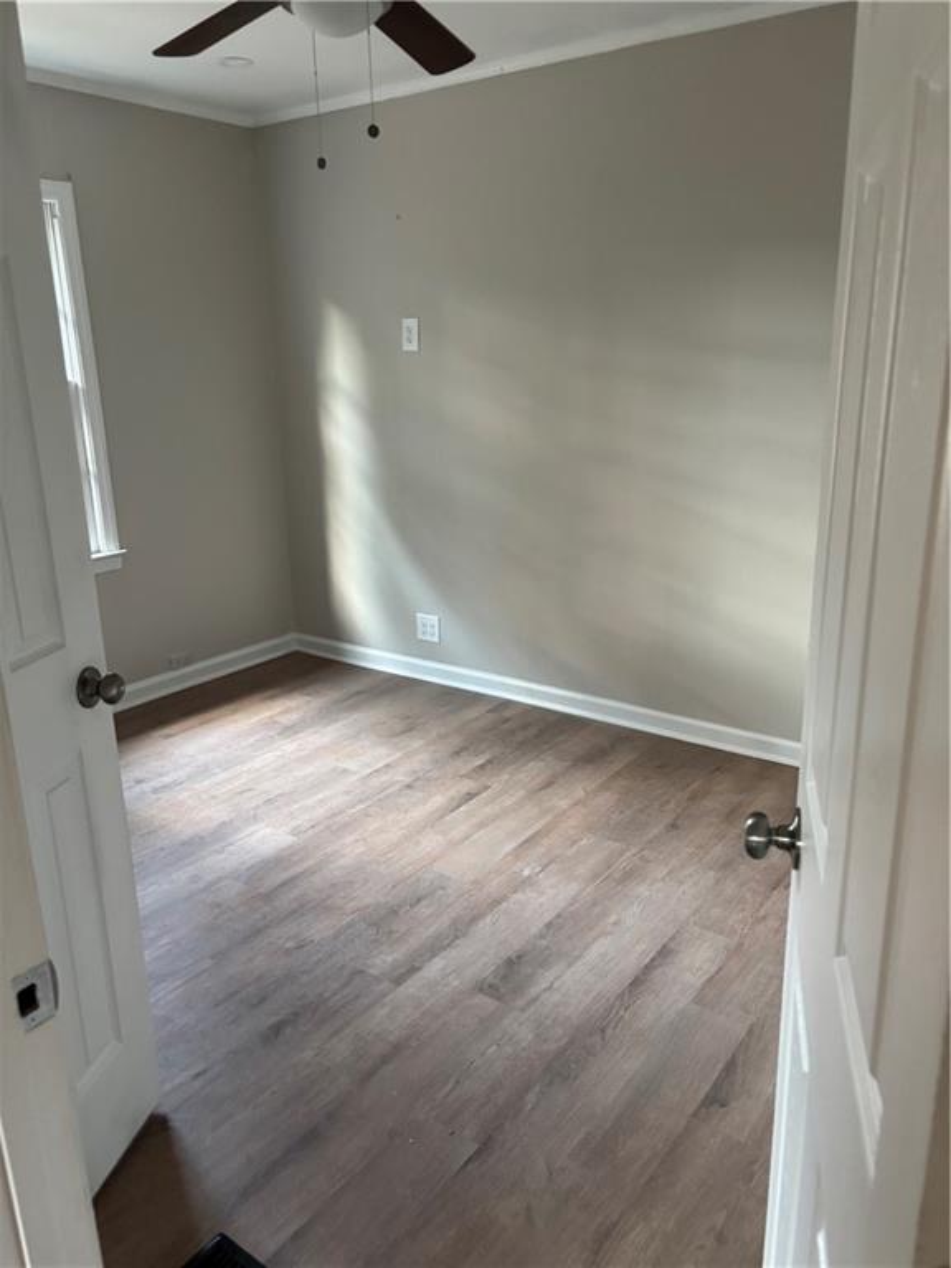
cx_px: 476
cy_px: 634
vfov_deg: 67.3
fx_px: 952
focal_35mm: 26
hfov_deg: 53.1
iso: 250
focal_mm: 5.96
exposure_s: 1/60
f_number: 1.6
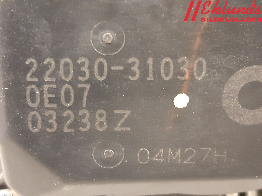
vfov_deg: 53.1
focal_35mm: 26
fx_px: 197
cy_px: 98
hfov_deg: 67.3
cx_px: 131
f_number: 1.7
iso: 640
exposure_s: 1/17
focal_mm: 3.93
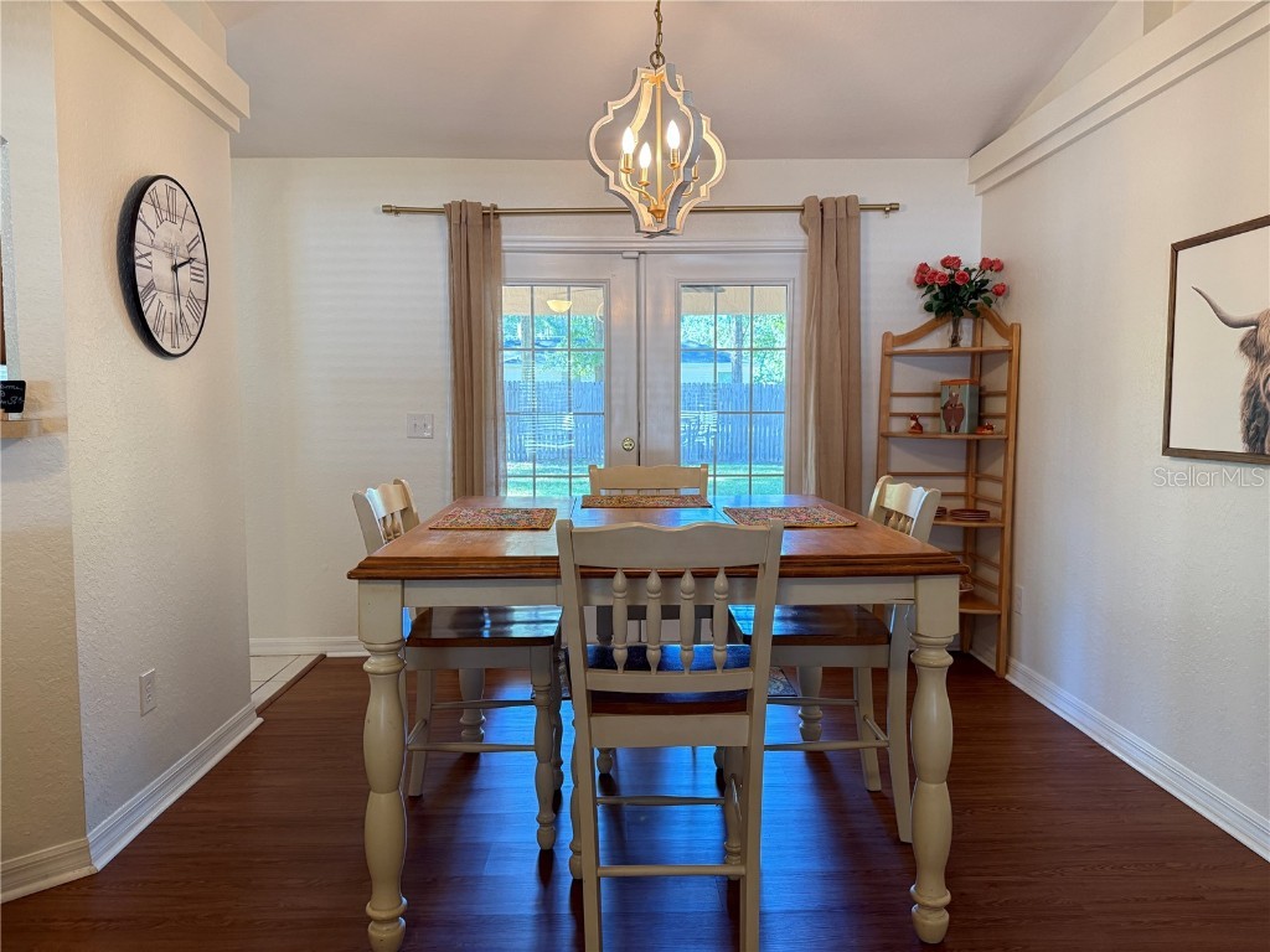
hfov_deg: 71.6
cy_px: 476
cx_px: 635
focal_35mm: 24
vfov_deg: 56.8
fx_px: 881
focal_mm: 6.76
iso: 400
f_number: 1.78
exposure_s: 1/60
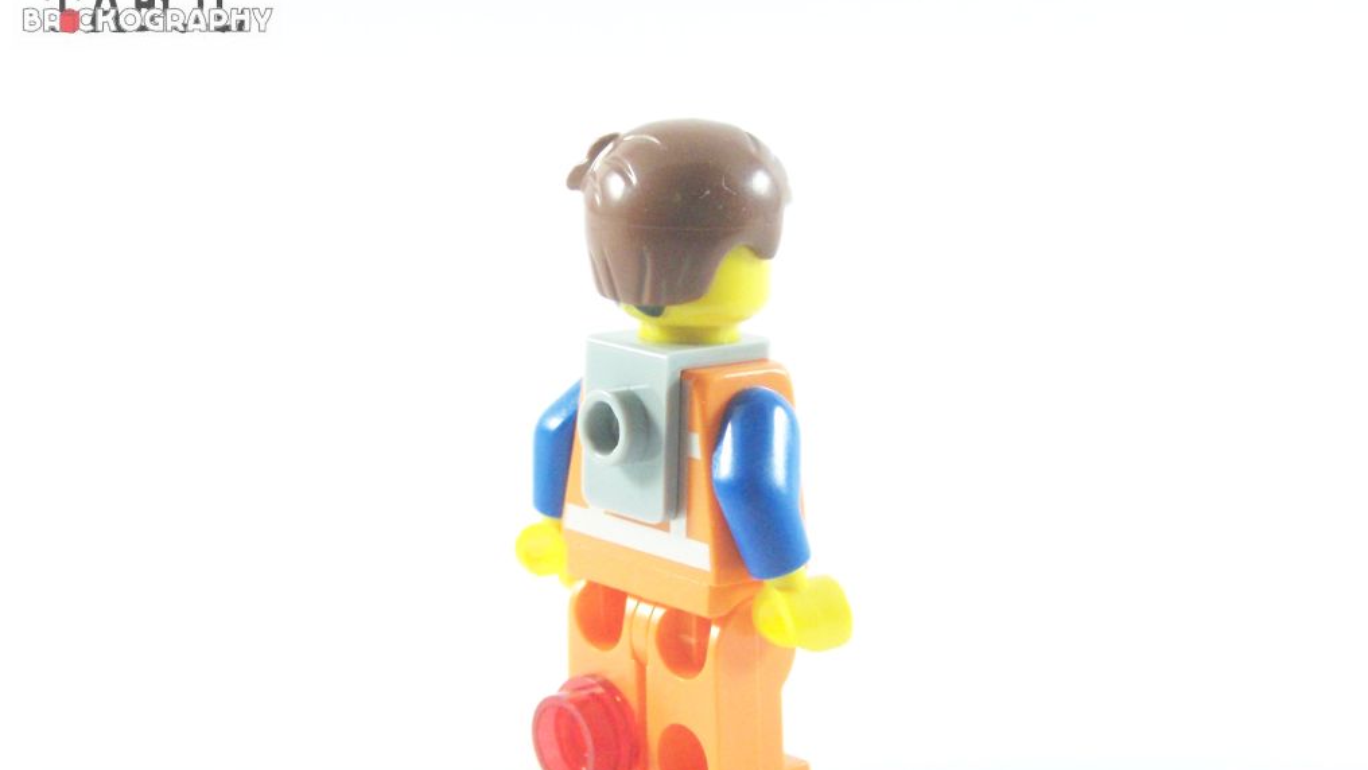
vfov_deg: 13.4
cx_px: 688
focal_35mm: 90
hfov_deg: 23.7
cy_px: 466
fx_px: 3265
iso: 400
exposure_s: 1/60
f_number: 4
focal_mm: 13.7
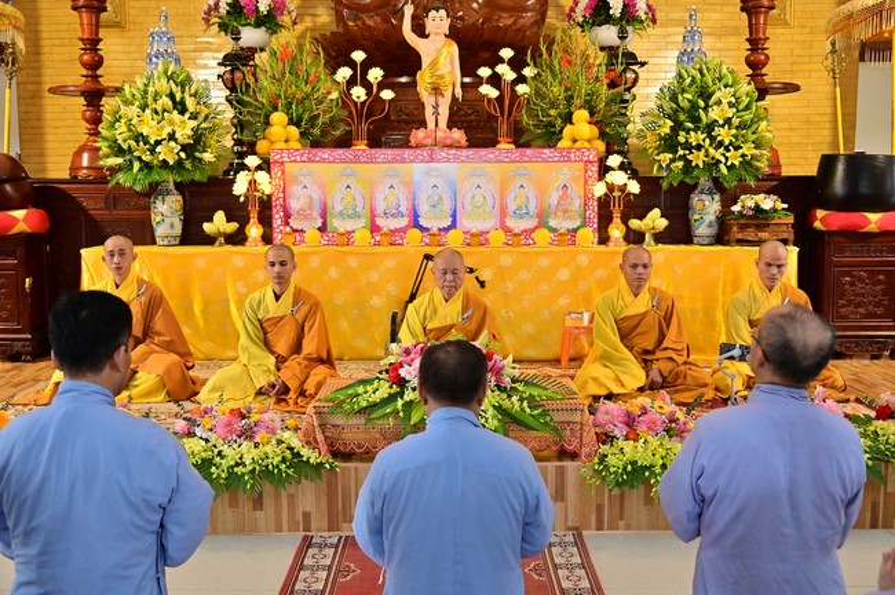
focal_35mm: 38
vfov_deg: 35.0
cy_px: 298
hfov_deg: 50.7
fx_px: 944
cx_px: 448
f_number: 5.6
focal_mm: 38
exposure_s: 1/160
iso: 2500
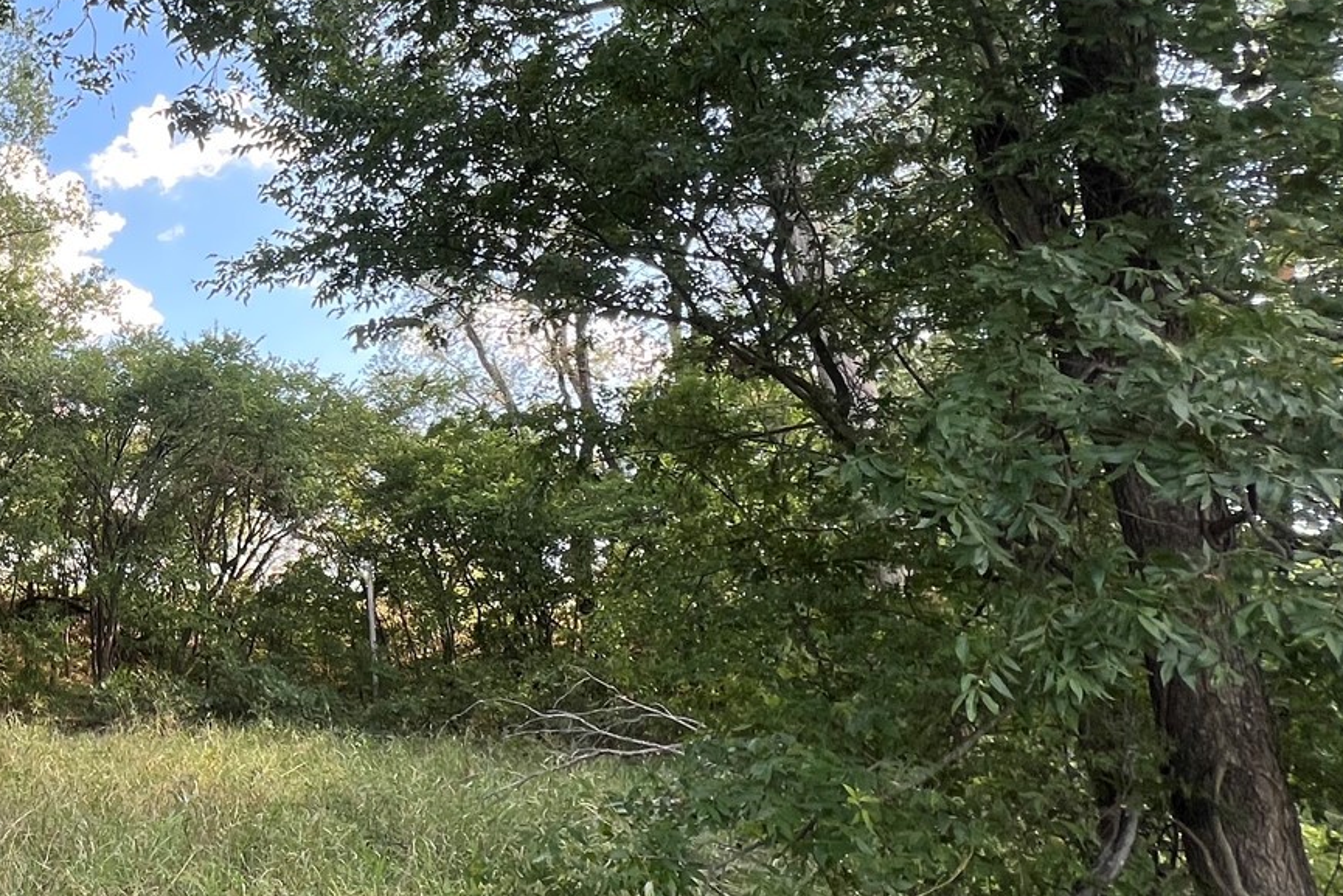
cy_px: 300
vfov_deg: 43.0
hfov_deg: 48.6
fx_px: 1119
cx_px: -51
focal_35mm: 30
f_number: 1.8
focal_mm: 1.57
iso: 32
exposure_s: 1/229
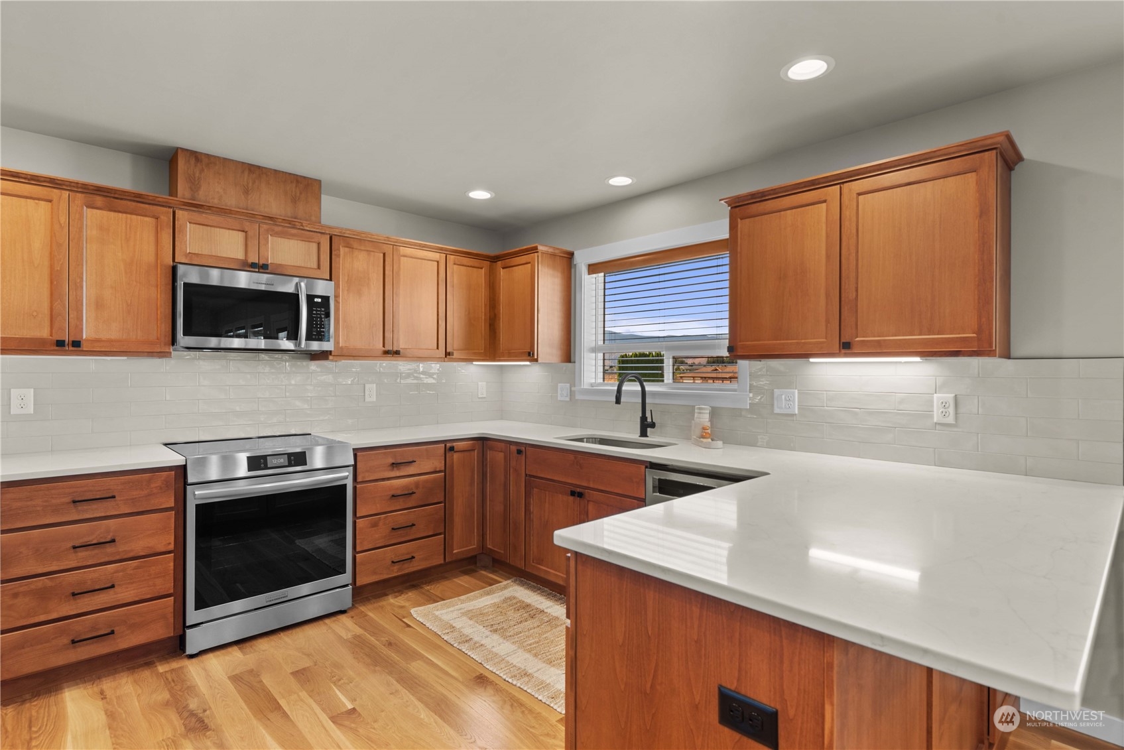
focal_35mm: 18
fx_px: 562
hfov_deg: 90.0
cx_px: 562
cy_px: 375
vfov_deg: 67.4
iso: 200
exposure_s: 1/5
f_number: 7.1
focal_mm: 18
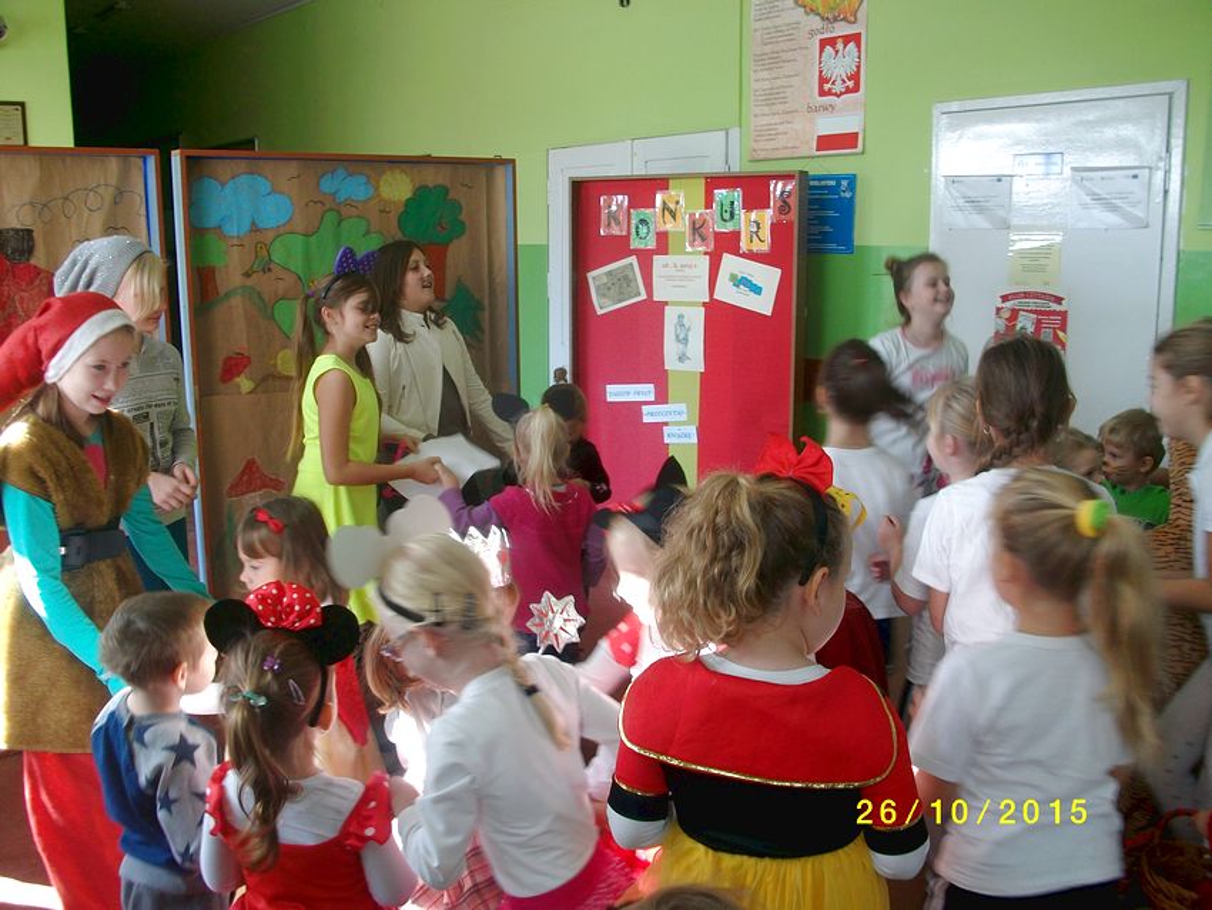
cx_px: 606
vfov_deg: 44.2
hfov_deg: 56.8
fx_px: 1121
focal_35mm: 32
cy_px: 455
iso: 80
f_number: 2.9
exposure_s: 1/41.2
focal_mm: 5.7
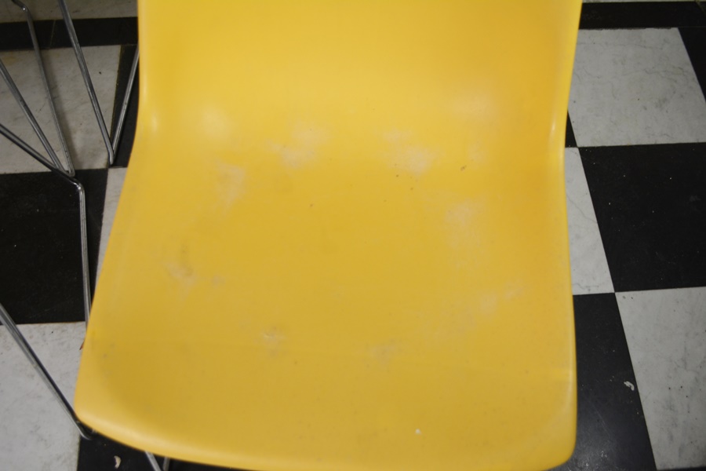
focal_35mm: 33
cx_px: 353
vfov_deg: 40.0
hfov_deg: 57.2
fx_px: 647
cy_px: 236
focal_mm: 22
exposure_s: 1/60
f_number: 4
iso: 450
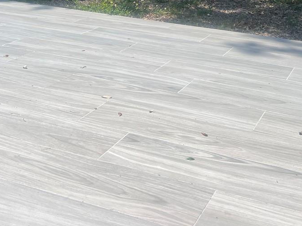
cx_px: 169
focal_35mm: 62
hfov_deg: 31.2
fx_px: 541
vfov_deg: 22.4
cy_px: -17
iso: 50
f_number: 1.5
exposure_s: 1/4630
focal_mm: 5.7
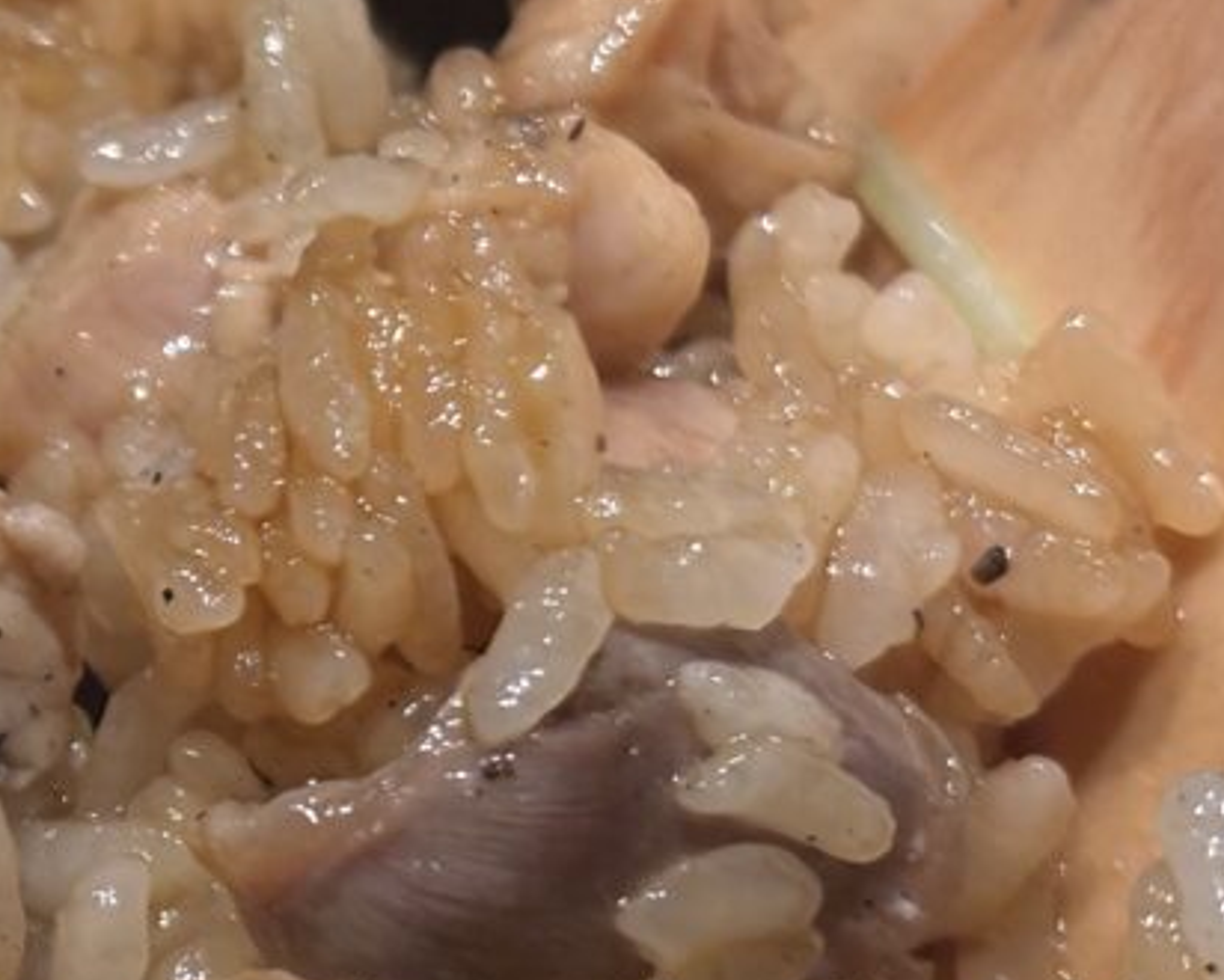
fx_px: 4567
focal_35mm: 126
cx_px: -74
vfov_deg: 12.2
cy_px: 686
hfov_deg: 14.9
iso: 250
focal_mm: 5.96
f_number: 1.6
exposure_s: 1/30
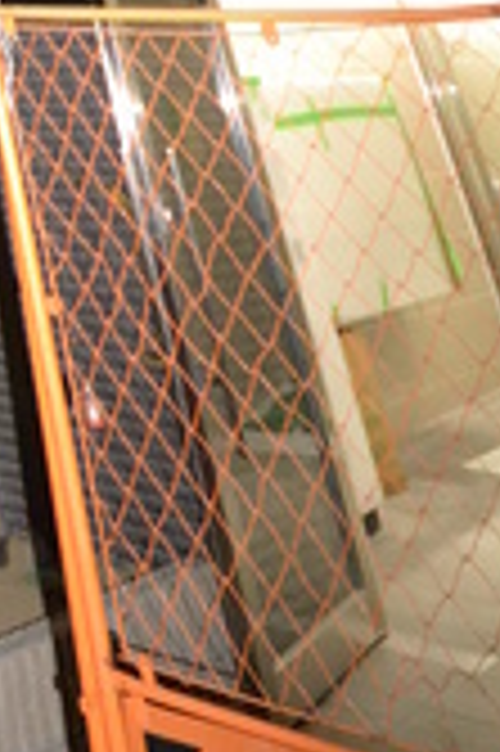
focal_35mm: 46
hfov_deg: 20.9
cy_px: -563
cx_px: -381
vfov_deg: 23.5
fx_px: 960
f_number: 7.1
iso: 3200
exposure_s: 1/60
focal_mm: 8
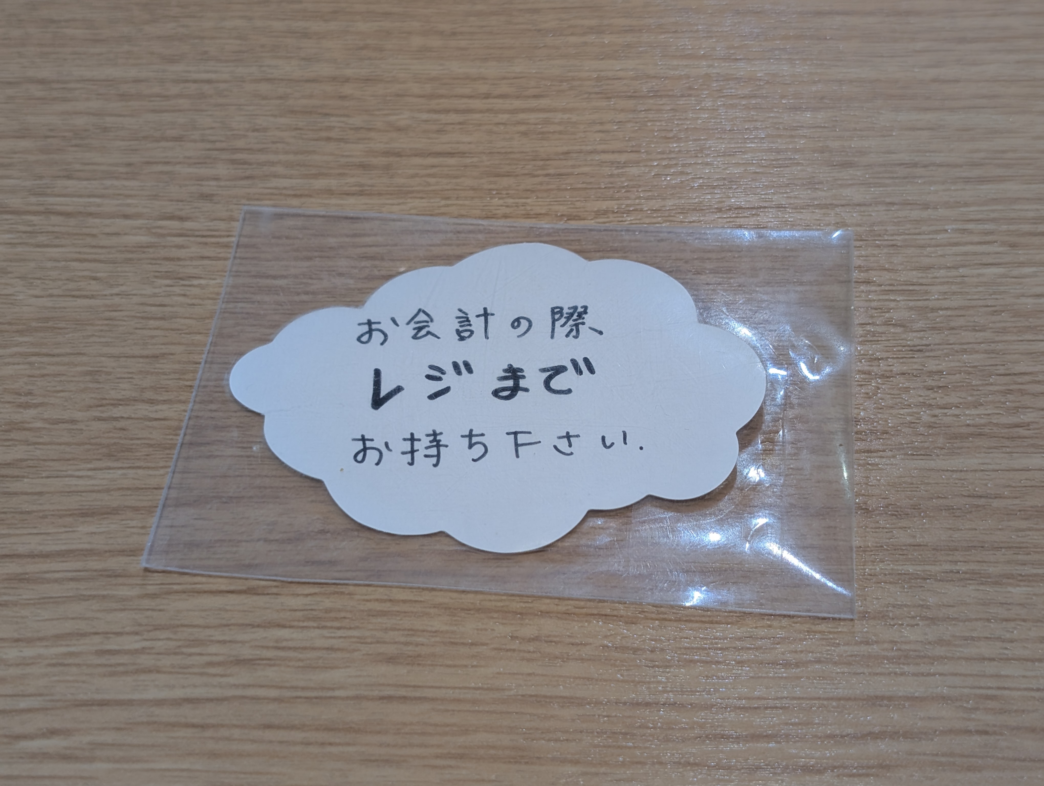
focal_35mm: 49
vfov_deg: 29.7
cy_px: 393
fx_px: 1480
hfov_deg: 38.9
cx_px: 522
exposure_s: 1/60
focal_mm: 6.9
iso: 48
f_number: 1.68
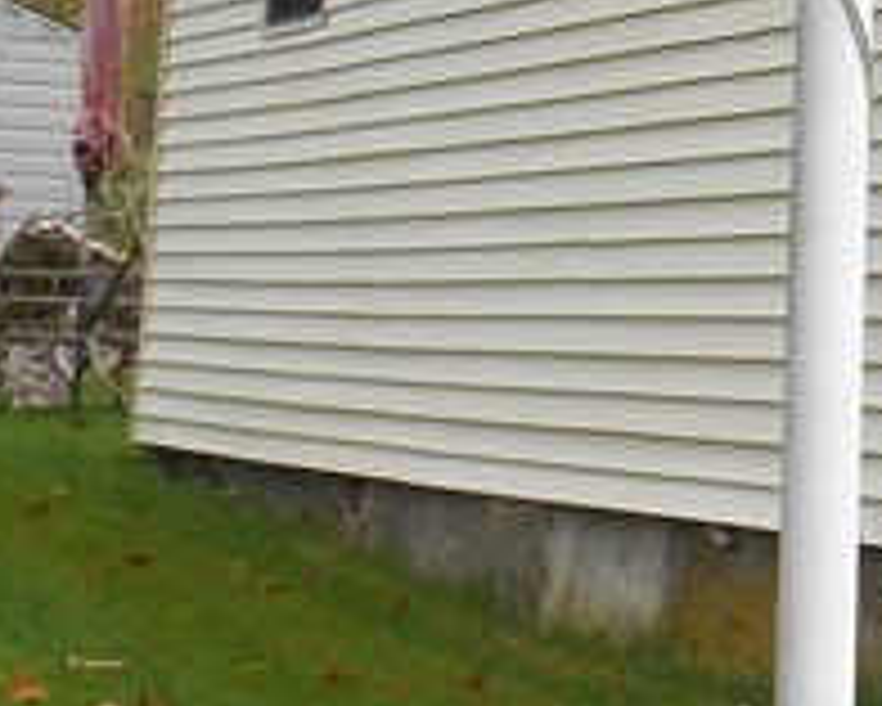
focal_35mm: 158
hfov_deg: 10.8
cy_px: -225
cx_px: 1922
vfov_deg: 9.6
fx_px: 4126
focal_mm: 5.5
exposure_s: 1/125
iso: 80
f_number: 3.6
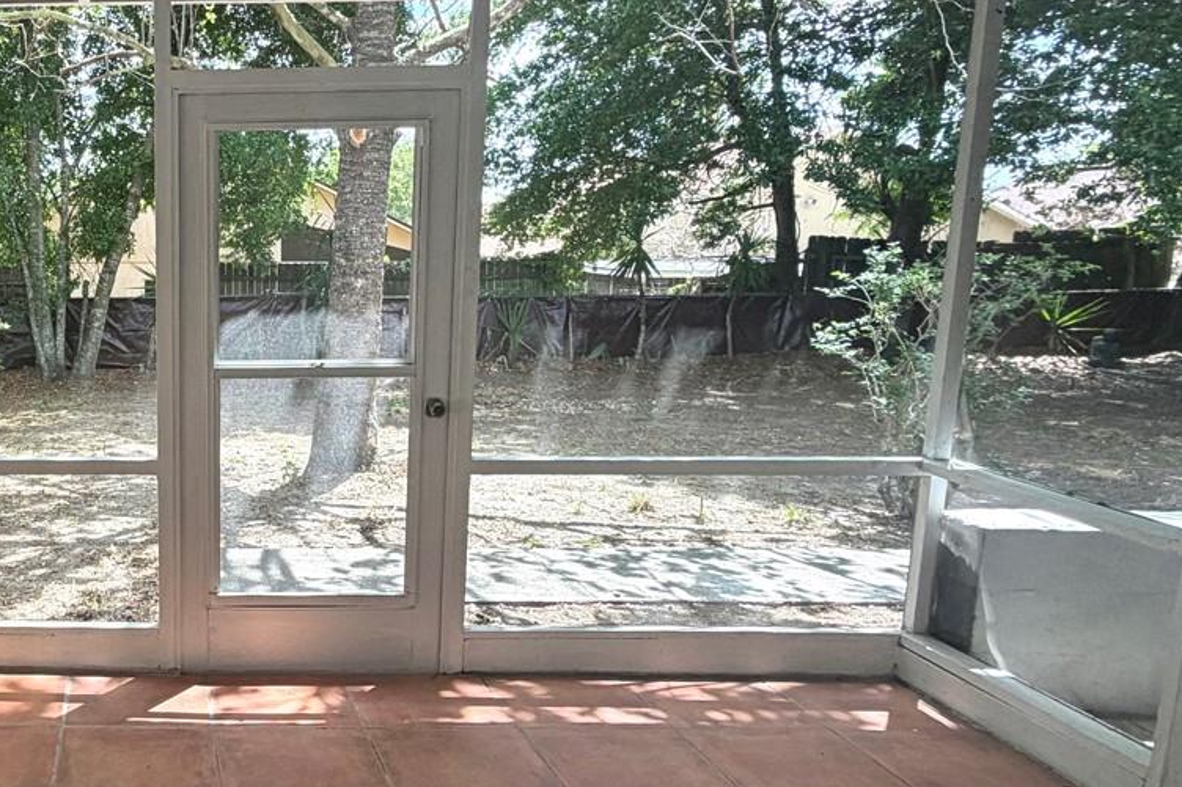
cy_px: 388
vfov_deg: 42.3
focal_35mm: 31
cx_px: 119
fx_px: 1018
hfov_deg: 52.9
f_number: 2.2
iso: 40
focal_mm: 2.22
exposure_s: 1/158
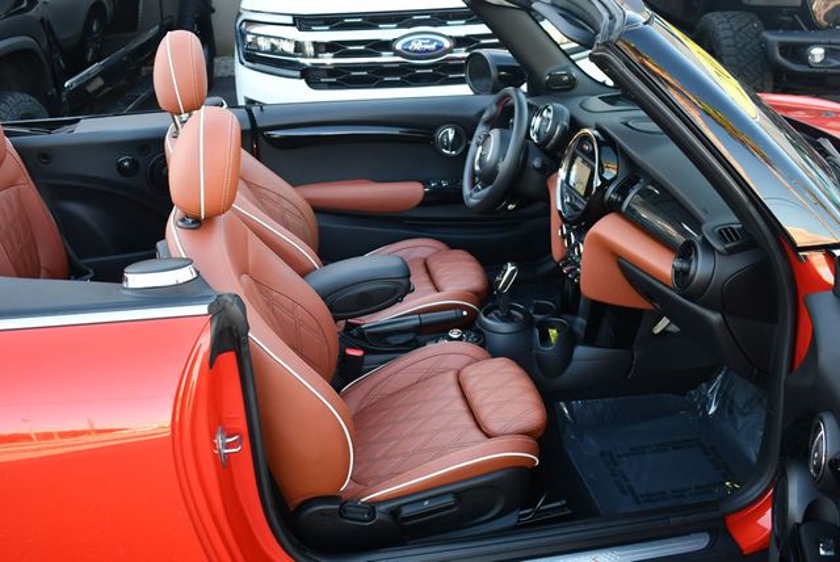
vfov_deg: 36.9
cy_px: 281
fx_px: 841
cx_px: 420
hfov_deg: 53.1
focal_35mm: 36
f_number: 3.5
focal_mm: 18
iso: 500
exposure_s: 1/250
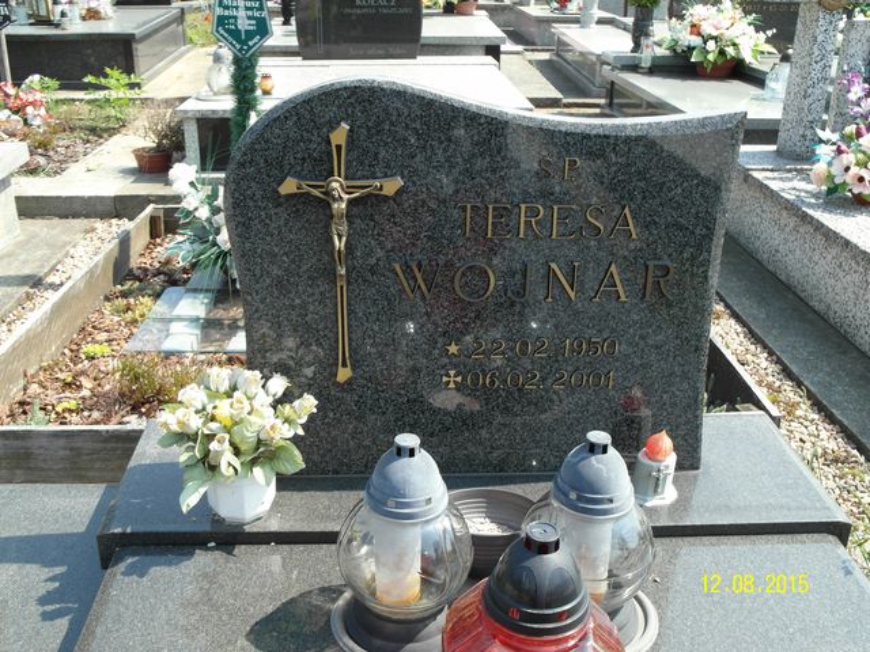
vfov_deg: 39.7
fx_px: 905
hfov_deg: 51.4
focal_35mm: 36
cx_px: 435
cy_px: 326
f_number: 4.2
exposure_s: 1/180
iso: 80
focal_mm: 7.8
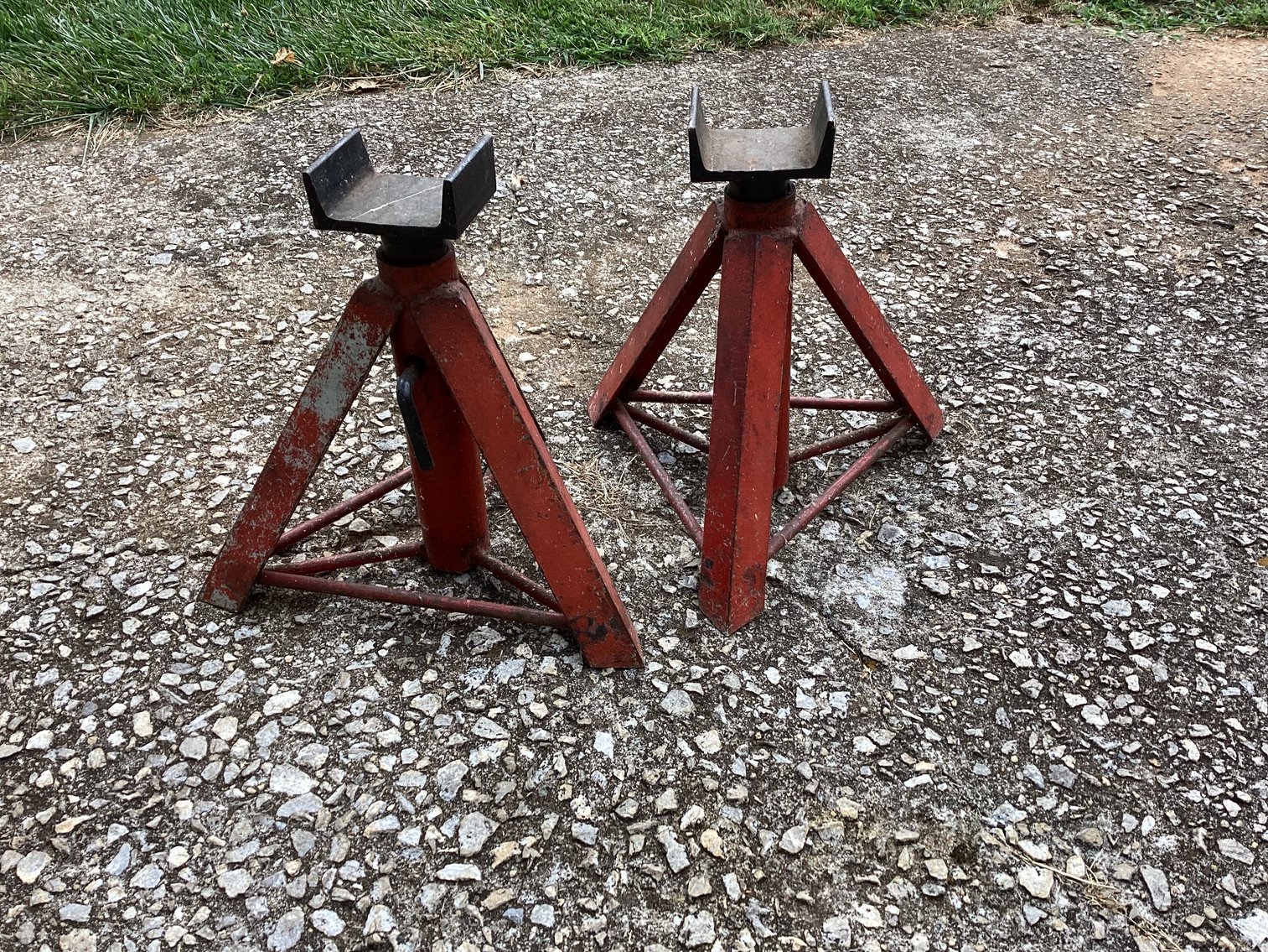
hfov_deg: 58.3
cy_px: 476
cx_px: 634
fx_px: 1136
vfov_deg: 45.4
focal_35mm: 31
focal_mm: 3.3
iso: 25
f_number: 2.4
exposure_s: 1/242
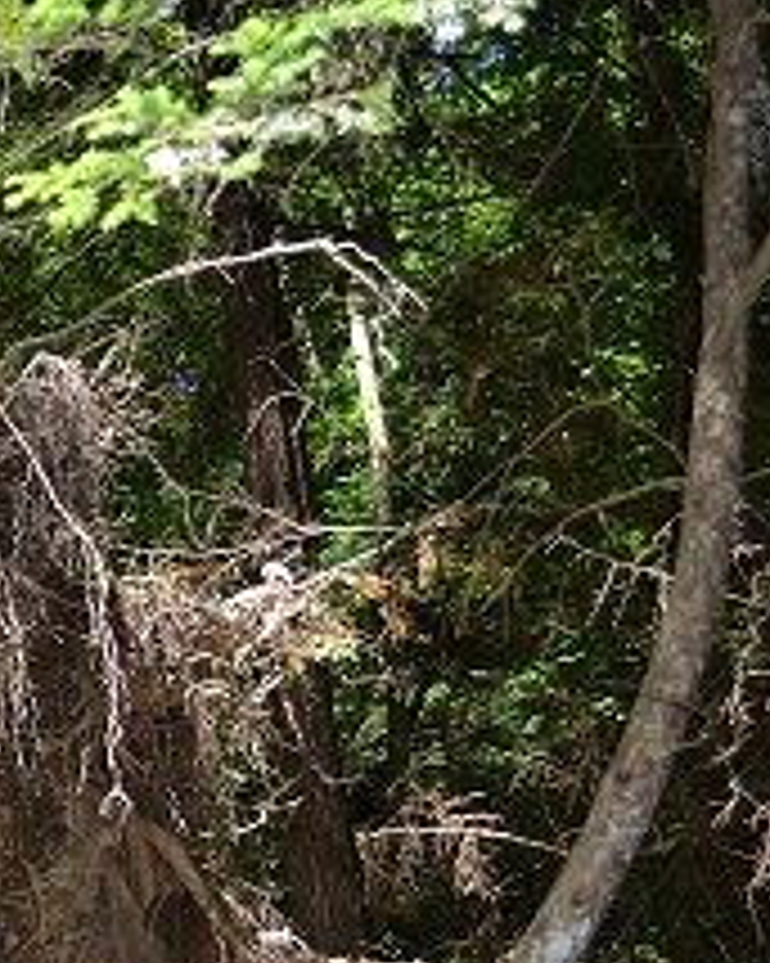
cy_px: 904
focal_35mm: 89
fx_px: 2537
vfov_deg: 21.0
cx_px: -347
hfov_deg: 16.0
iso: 140
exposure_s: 1/250
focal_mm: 22
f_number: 4
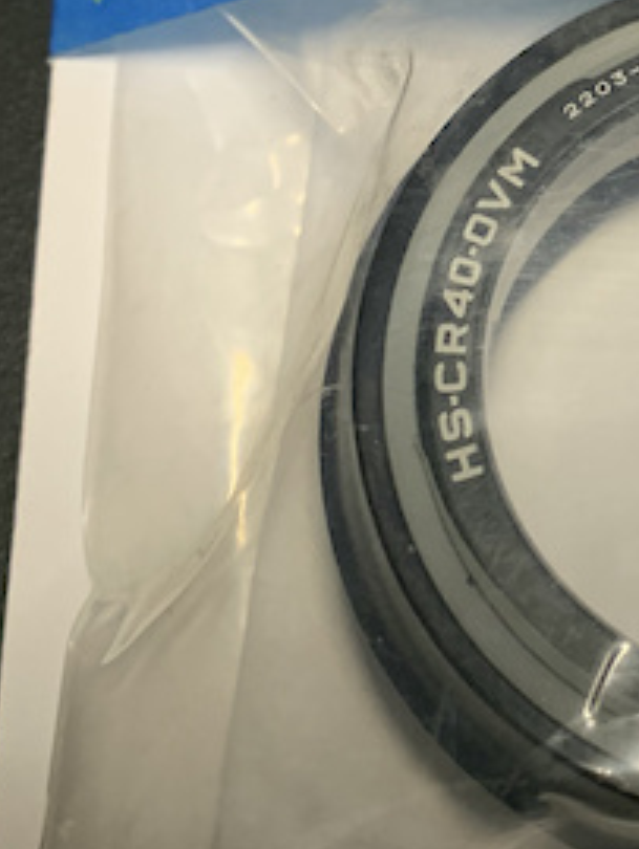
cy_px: 189
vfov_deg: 25.0
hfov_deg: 18.4
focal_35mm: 77
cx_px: 702
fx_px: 1892
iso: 250
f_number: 1.8
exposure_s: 1/60
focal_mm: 4.25
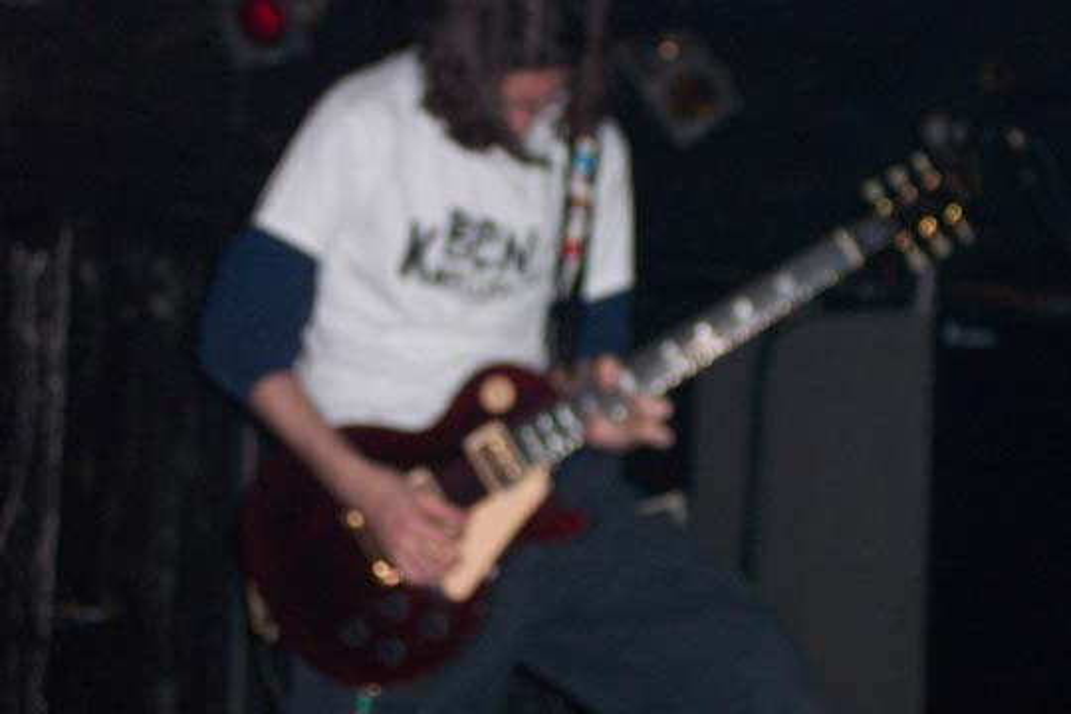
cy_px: 357
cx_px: 536
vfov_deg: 13.6
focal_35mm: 101
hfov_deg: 20.2
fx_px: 3005
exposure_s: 1/90
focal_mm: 21.3
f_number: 4.8
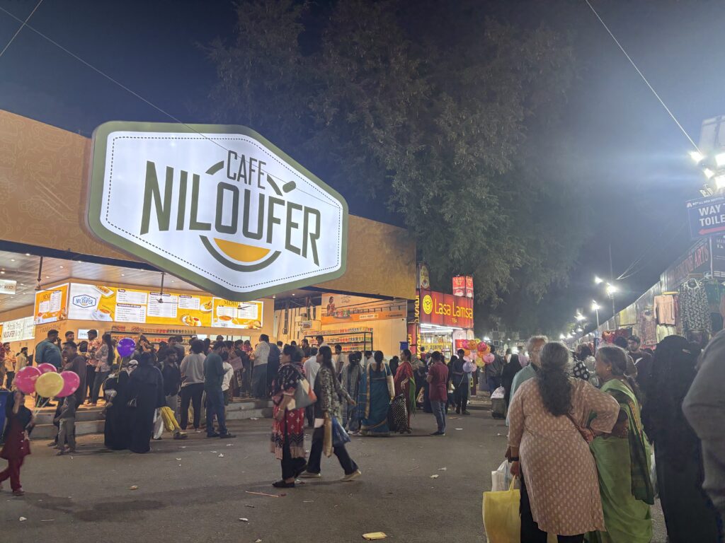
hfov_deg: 67.3
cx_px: 362
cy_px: 272
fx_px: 545
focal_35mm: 26
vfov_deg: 53.1
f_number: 1.6
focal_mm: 5.96
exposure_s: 1/100
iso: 125
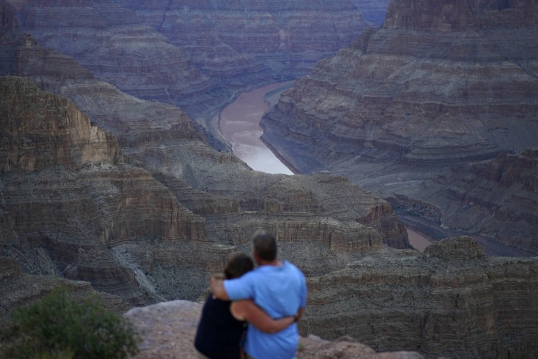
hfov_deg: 33.4
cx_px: 278
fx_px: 897
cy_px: 176
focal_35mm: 60
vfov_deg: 22.6
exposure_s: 1/1250
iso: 500
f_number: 1.8
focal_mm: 55
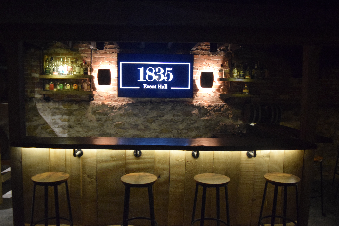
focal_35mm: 27
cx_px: 170
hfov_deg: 67.4
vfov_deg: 47.9
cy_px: 113
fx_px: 254
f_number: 3.5
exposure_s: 1/30
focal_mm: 18
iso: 3200
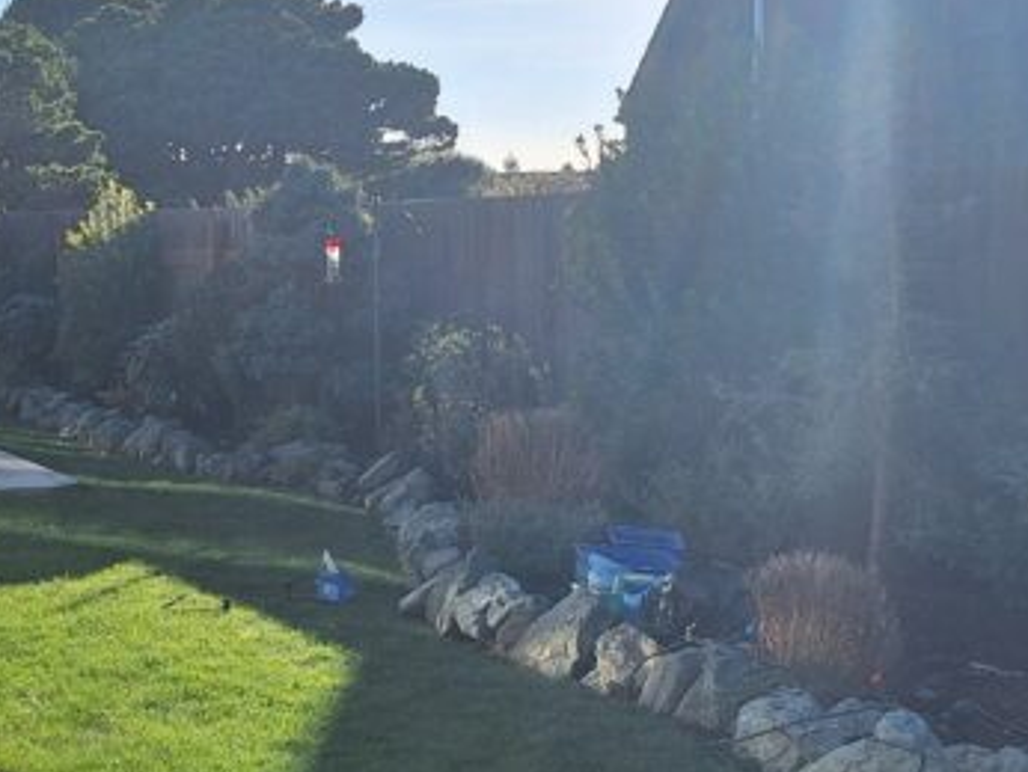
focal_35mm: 68
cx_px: 362
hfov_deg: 28.4
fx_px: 2021
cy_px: 689
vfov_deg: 21.2
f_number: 1.8
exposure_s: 1/2545
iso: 40
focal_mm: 5.54
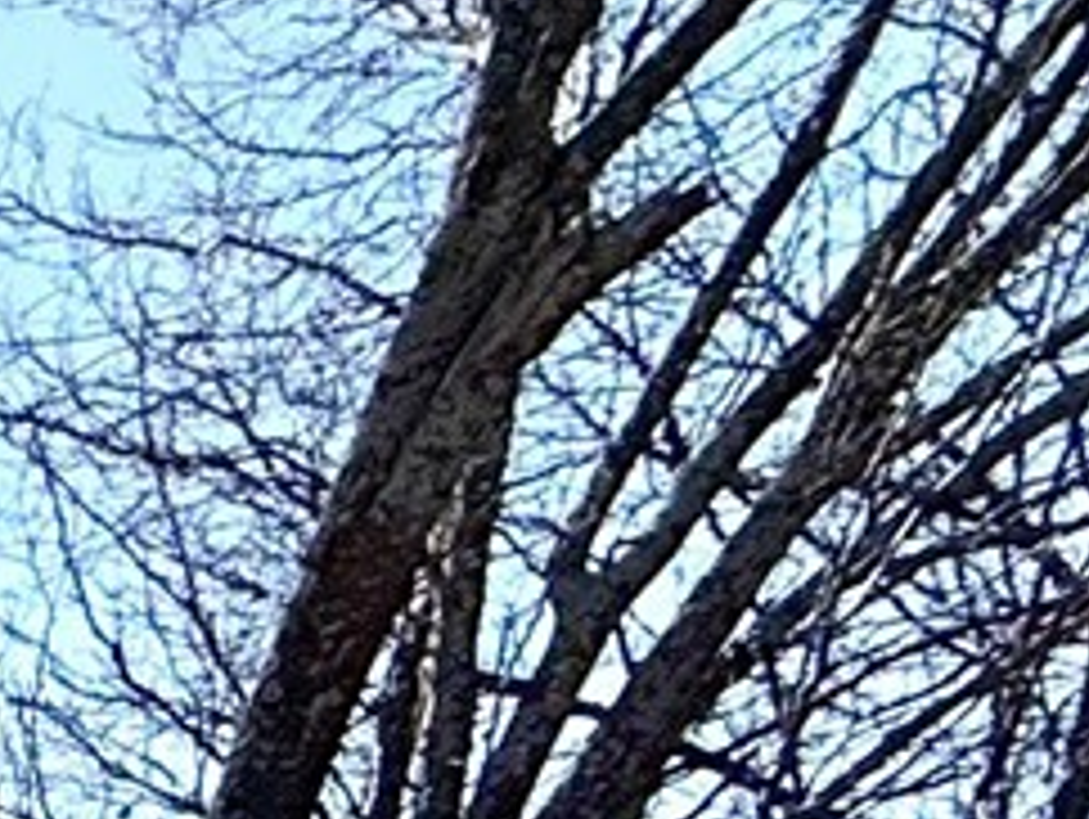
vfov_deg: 10.2
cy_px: 2376
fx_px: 3495
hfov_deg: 9.4
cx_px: -2776
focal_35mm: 111
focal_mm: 2.22
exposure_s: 1/2611
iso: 50
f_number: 2.2
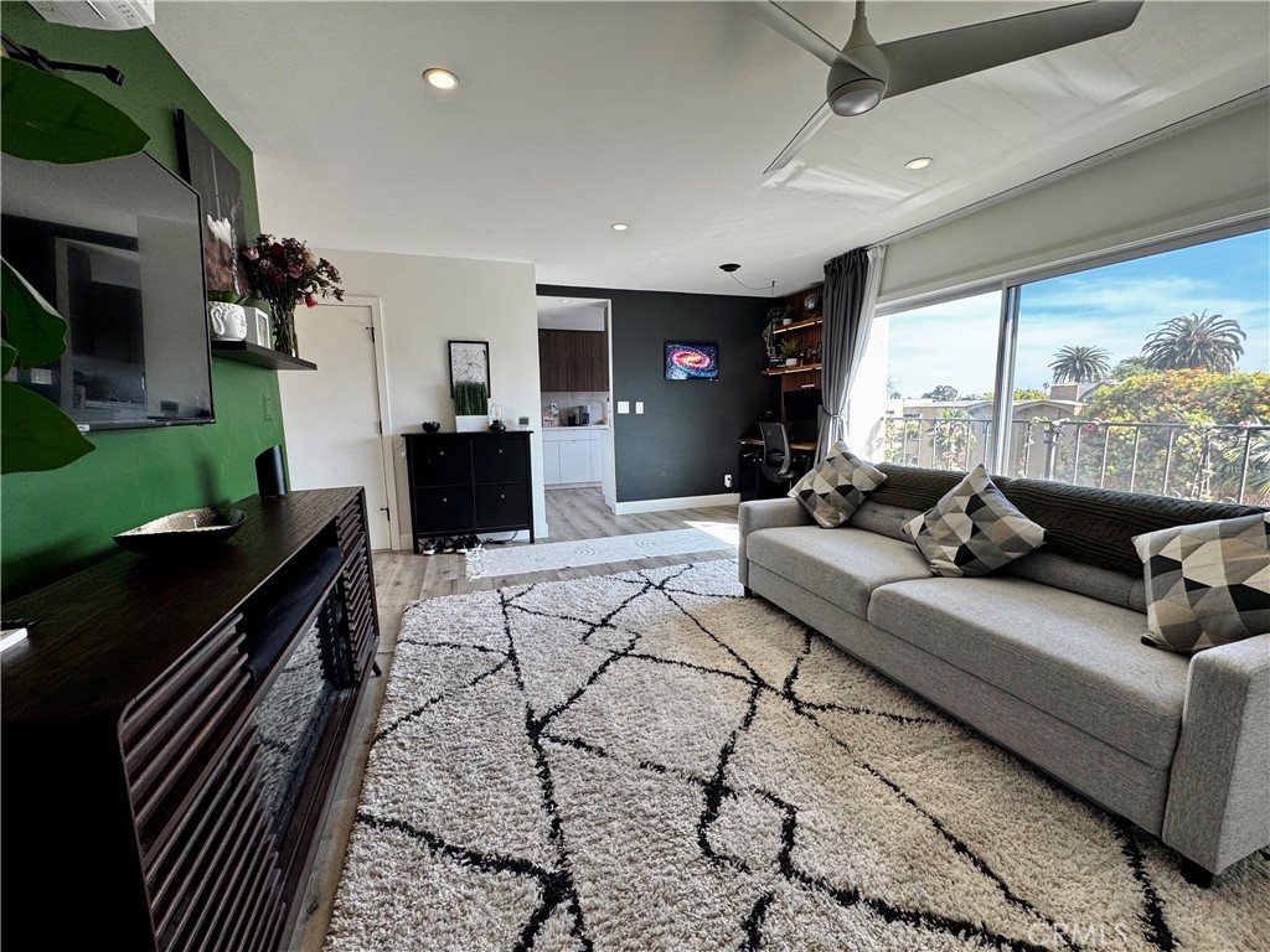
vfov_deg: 85.7
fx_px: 514
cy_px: 476
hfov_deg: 102.1
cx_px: 635
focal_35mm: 14
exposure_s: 1/120
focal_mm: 2.22
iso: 80
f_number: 2.2
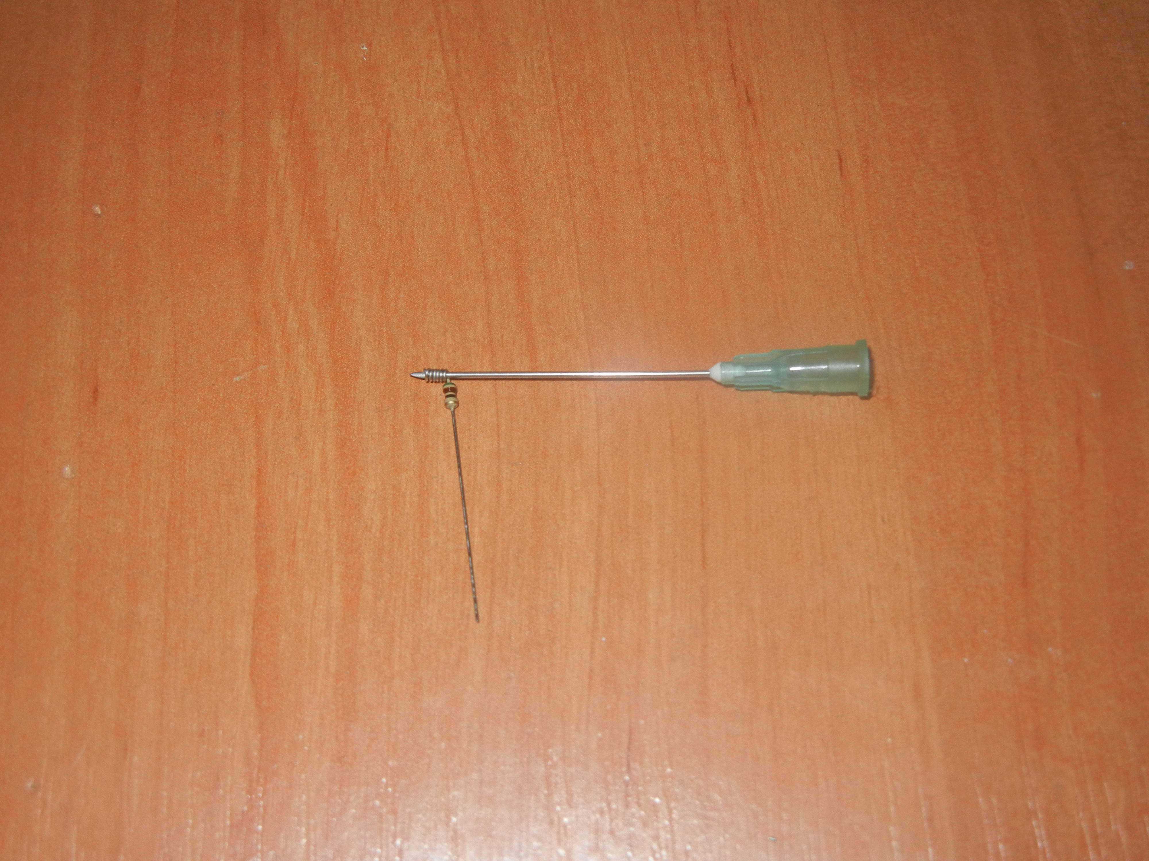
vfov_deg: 32.2
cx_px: 574
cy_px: 430
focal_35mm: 45
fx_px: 1494
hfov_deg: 42.1
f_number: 7.6
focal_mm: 8.1
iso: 200
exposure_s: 1/30
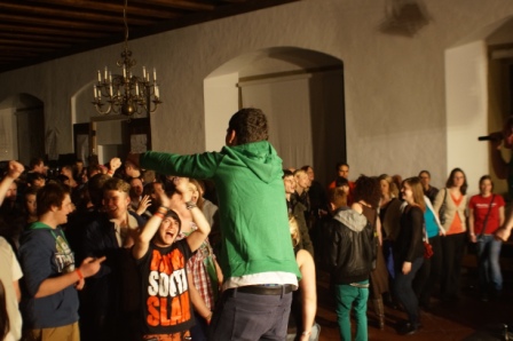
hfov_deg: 46.4
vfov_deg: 31.8
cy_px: 170
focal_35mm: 42
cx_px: 256
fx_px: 598
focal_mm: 28
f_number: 4
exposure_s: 1/60
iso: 1000
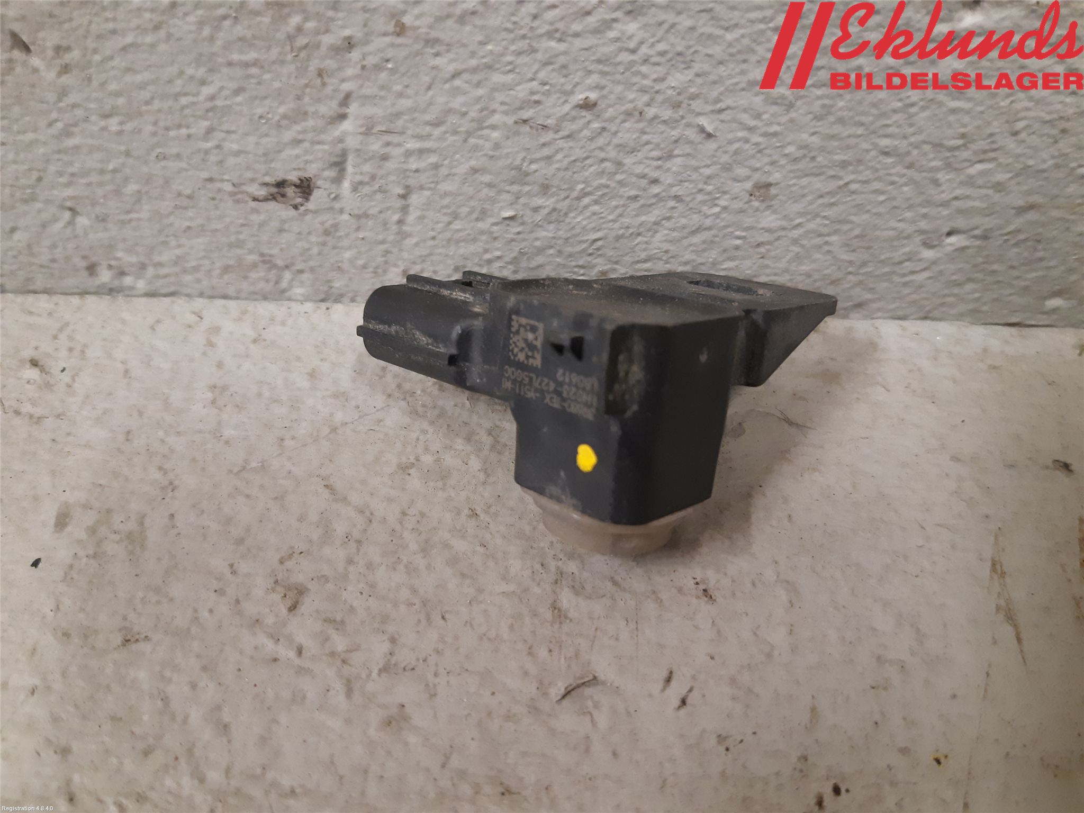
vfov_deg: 53.1
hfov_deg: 67.3
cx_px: 542
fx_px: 814
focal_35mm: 26
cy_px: 406
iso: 250
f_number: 1.7
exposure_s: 1/50
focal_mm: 3.93
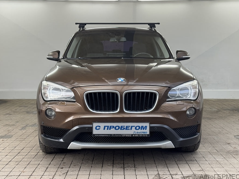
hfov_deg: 38.9
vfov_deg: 29.7
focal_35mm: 49
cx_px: 121
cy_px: 91
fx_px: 338
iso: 50
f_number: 1.78
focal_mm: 6.76
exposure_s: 1/100
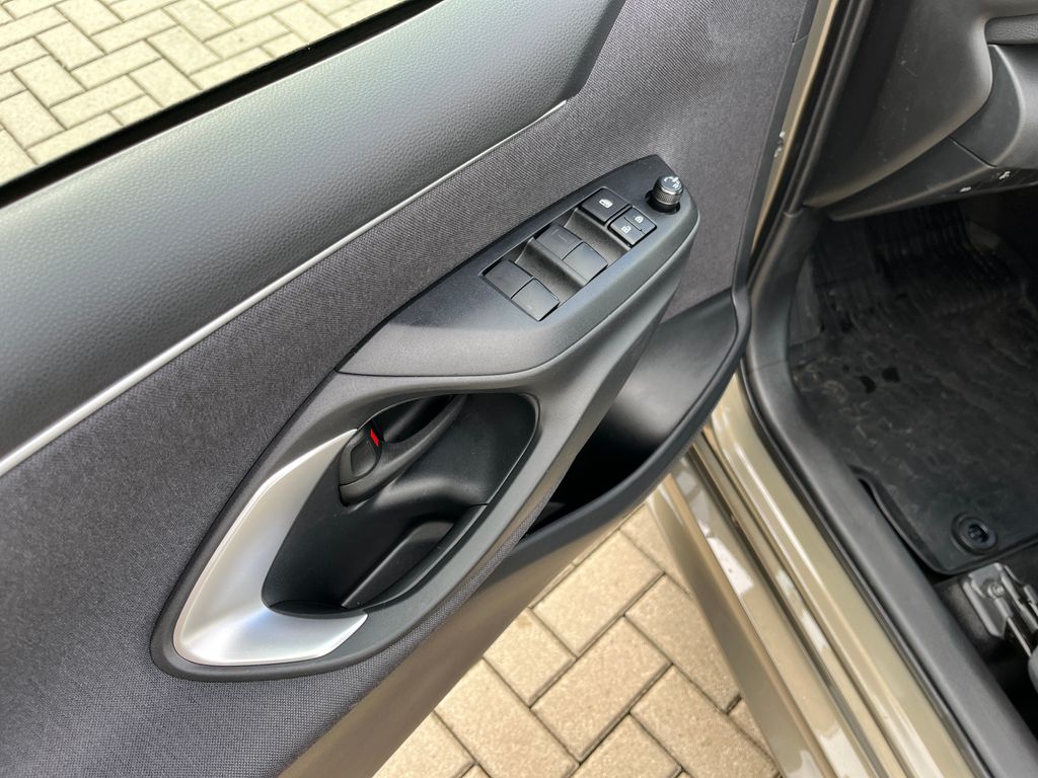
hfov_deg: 67.3
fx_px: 780
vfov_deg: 53.1
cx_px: 519
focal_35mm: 26
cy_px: 389
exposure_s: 1/121
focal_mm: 5.1
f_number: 1.6
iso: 64
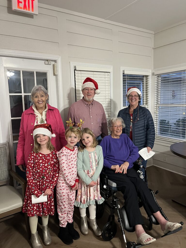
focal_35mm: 26
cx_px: 93
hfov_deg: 53.1
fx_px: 186
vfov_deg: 67.3
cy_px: 124
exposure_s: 1/40
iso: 500
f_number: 1.6
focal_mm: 5.1
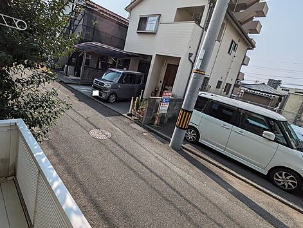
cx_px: 128
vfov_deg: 68.5
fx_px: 166
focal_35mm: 19
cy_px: 101
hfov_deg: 84.0
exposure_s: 1/5076
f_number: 2.2
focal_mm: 1.83
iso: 49
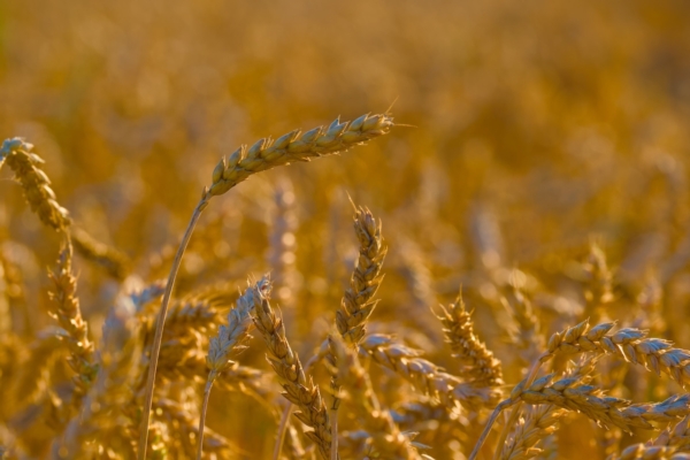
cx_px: 345
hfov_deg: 10.4
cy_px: 230
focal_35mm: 198
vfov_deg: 6.9
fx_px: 3795
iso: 160
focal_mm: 132
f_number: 8
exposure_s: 1/125
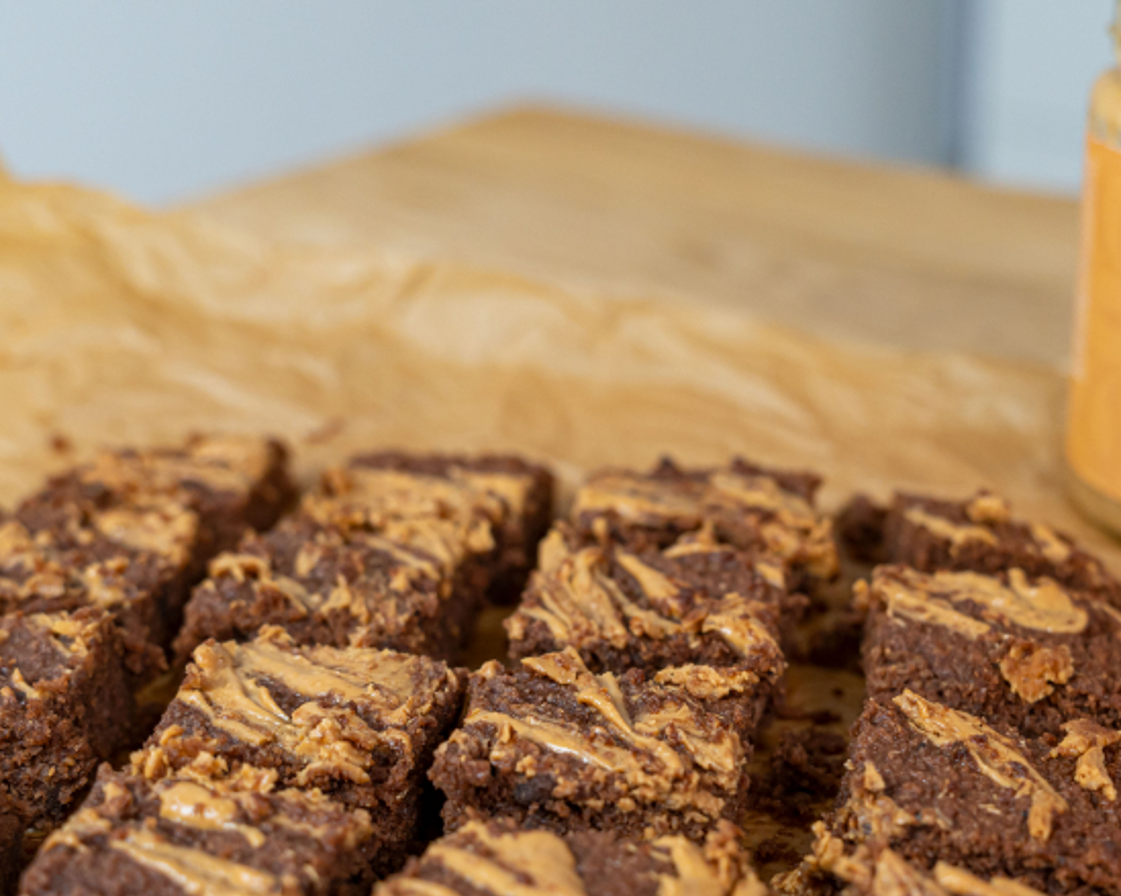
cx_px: 739
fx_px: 2156
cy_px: 532
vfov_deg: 23.5
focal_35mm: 65
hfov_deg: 29.0
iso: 640
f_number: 3.5
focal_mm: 38
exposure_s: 1/100
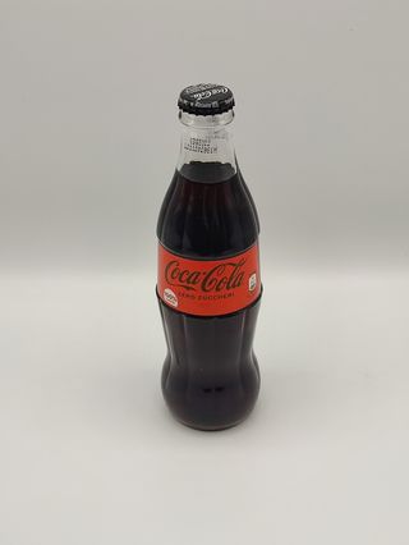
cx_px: 204
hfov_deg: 54.9
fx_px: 393
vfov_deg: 69.4
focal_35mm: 25
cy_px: 272
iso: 50
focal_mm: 6.04
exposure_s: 1/224
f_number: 1.9
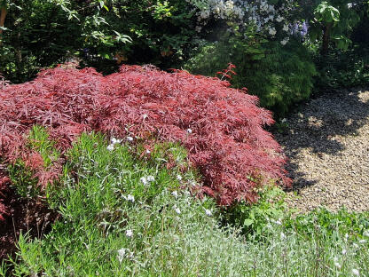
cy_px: 12
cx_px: 270
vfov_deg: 39.9
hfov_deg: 54.6
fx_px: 341
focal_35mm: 32
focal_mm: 2.2
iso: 50
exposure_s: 1/1308
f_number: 2.2
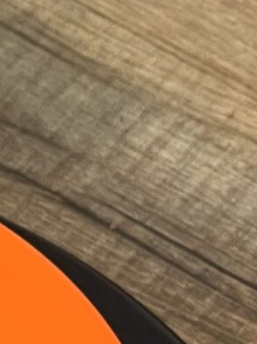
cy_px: 734
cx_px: -327
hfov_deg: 8.2
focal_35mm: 169
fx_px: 1675
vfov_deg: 10.5
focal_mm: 5.1
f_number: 1.6
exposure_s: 1/50
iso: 100
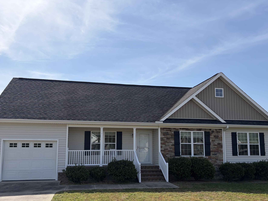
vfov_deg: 45.2
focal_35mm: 31
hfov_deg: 58.3
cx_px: 133
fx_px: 240
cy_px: 118
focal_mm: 5.96
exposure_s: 1/5348
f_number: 1.6
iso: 50
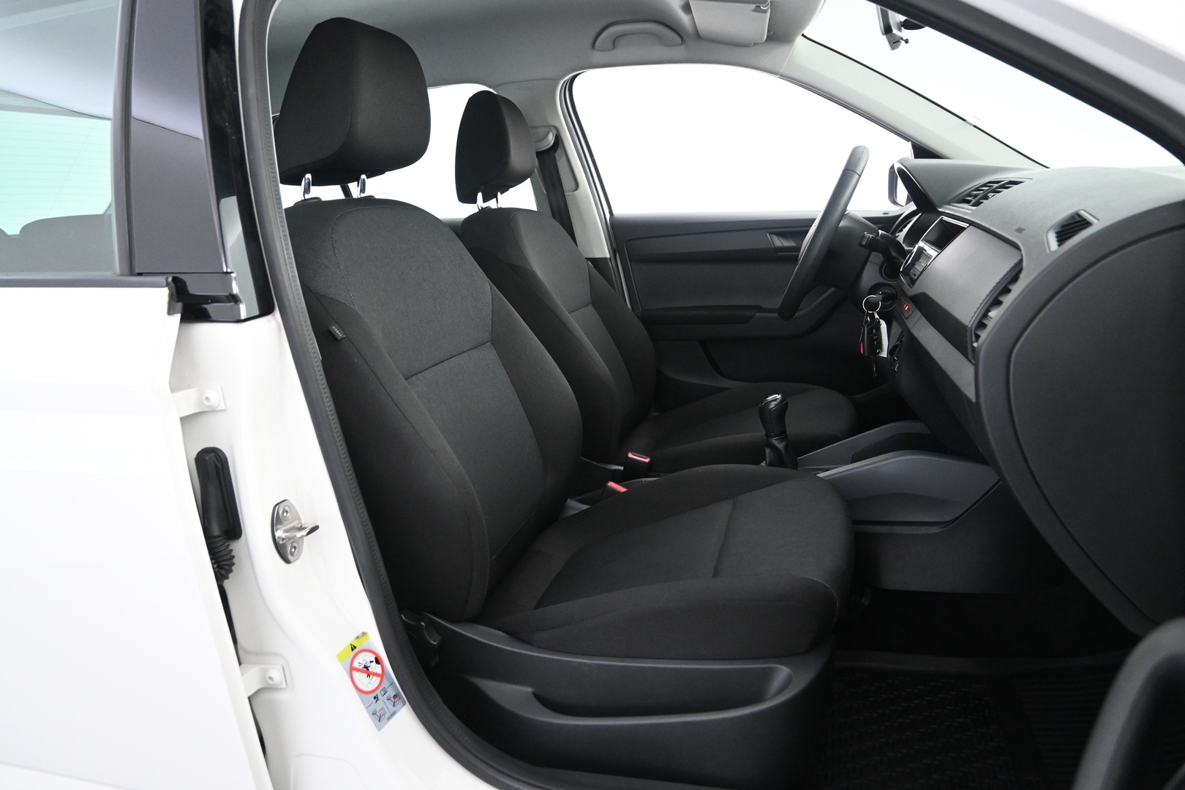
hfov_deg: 70.4
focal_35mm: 26
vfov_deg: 50.4
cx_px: 592
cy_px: 395
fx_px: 839
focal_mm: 17
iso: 2500
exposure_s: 1/30
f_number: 3.5
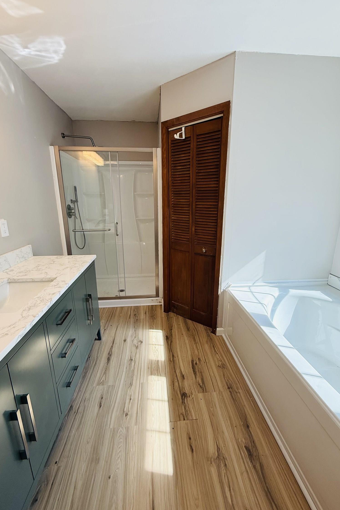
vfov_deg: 100.4
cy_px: 252
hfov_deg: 77.3
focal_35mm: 15
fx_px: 213
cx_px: 171
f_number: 2.2
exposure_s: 1/120
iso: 100
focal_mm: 2.22
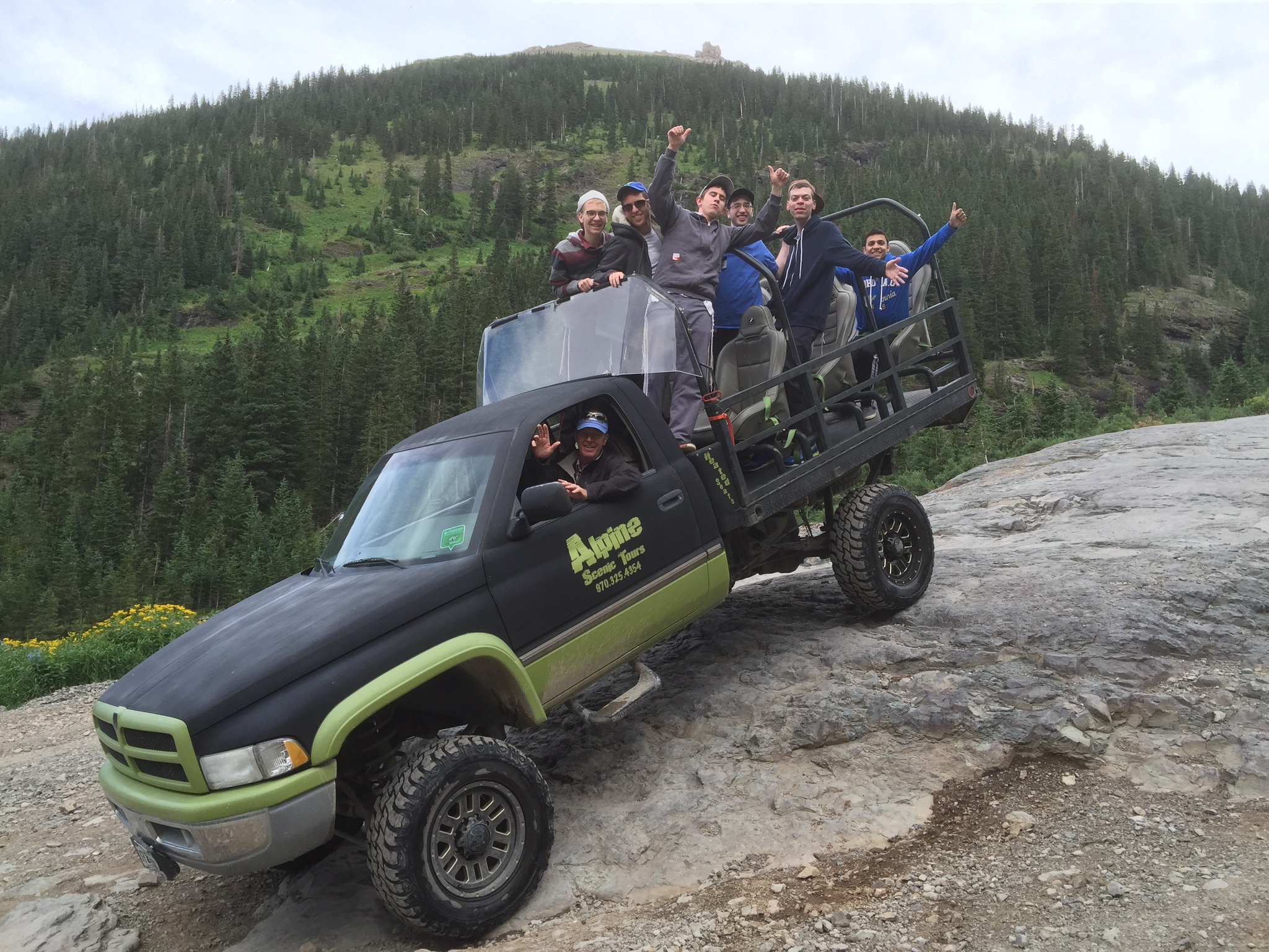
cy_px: 476
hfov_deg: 61.7
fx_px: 1063
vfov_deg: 48.2
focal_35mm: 29
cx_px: 634
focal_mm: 4.15
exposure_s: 1/494
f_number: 2.2
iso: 32
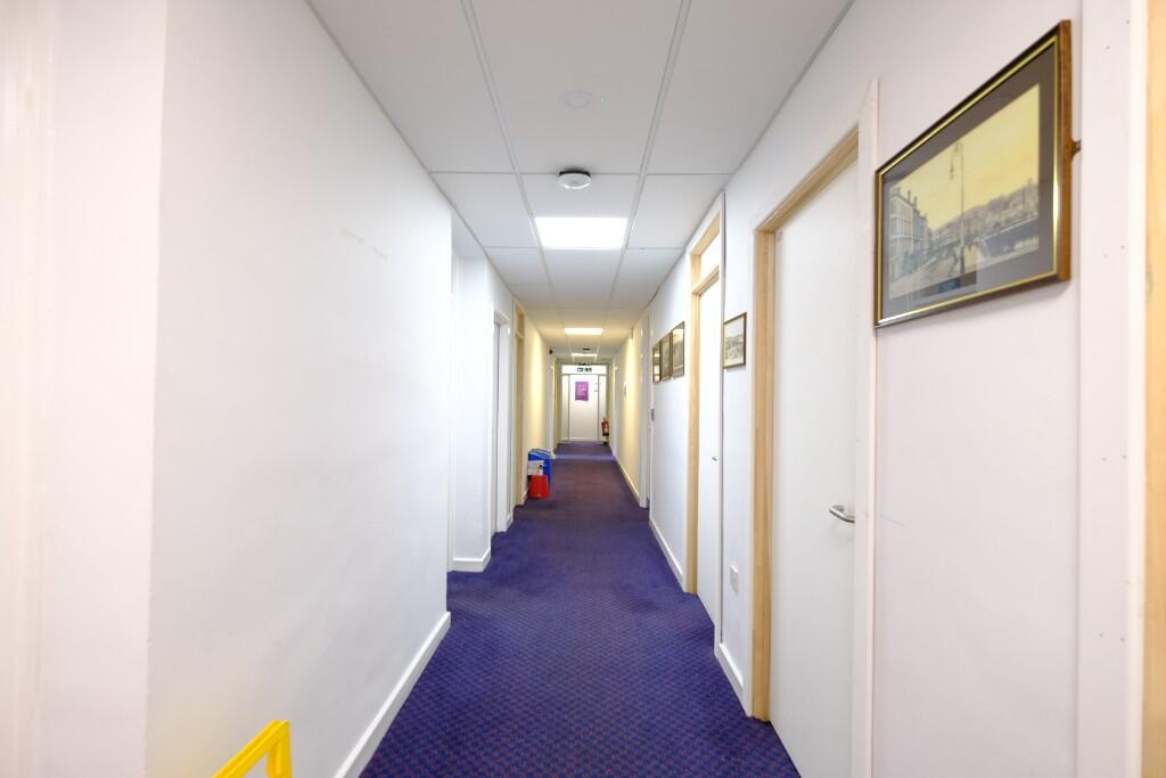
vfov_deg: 77.3
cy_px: 389
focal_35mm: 15
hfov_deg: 100.4
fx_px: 486
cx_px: 583
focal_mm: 10
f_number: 4
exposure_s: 1/8
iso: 160
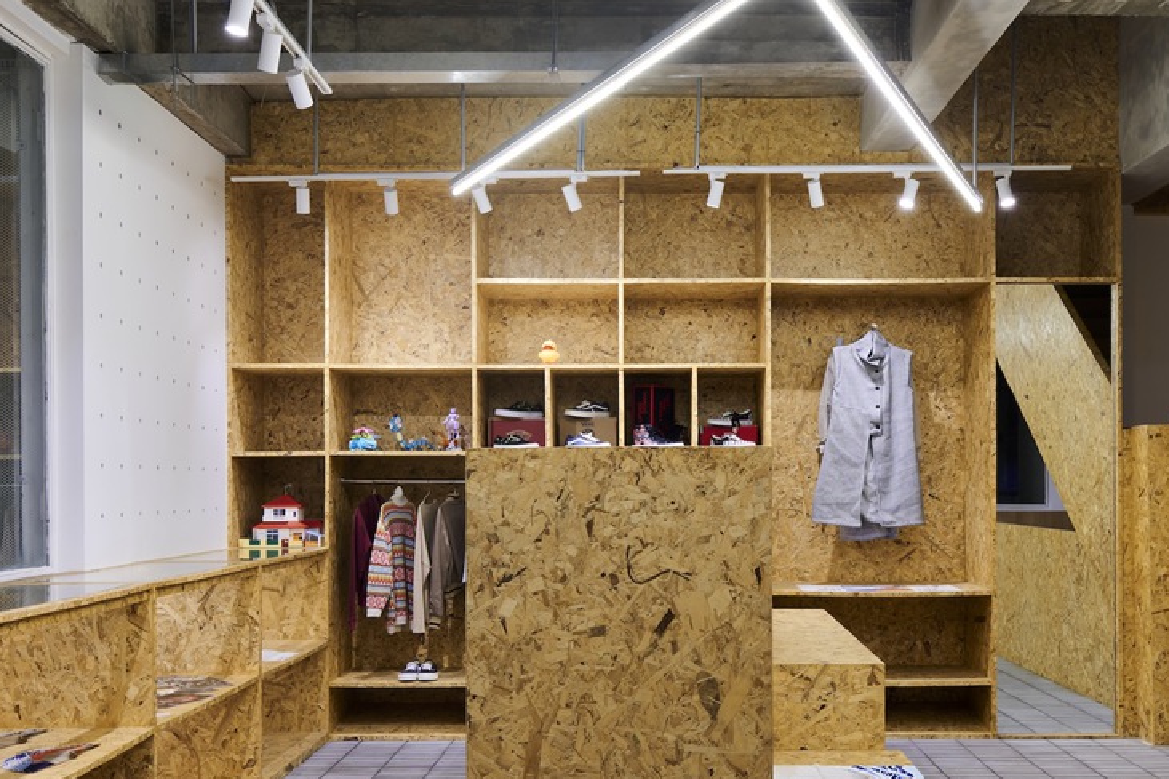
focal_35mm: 39
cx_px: 662
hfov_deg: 49.4
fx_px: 1266
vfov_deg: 34.2
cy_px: 387
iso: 64
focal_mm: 19
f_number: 7.1
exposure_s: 1/2
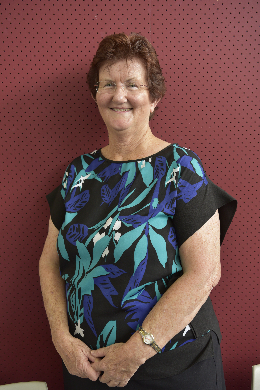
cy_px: 195
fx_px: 487
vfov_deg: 43.6
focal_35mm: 45
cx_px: 130
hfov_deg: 29.9
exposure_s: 1/60
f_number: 4
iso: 450
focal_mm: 45
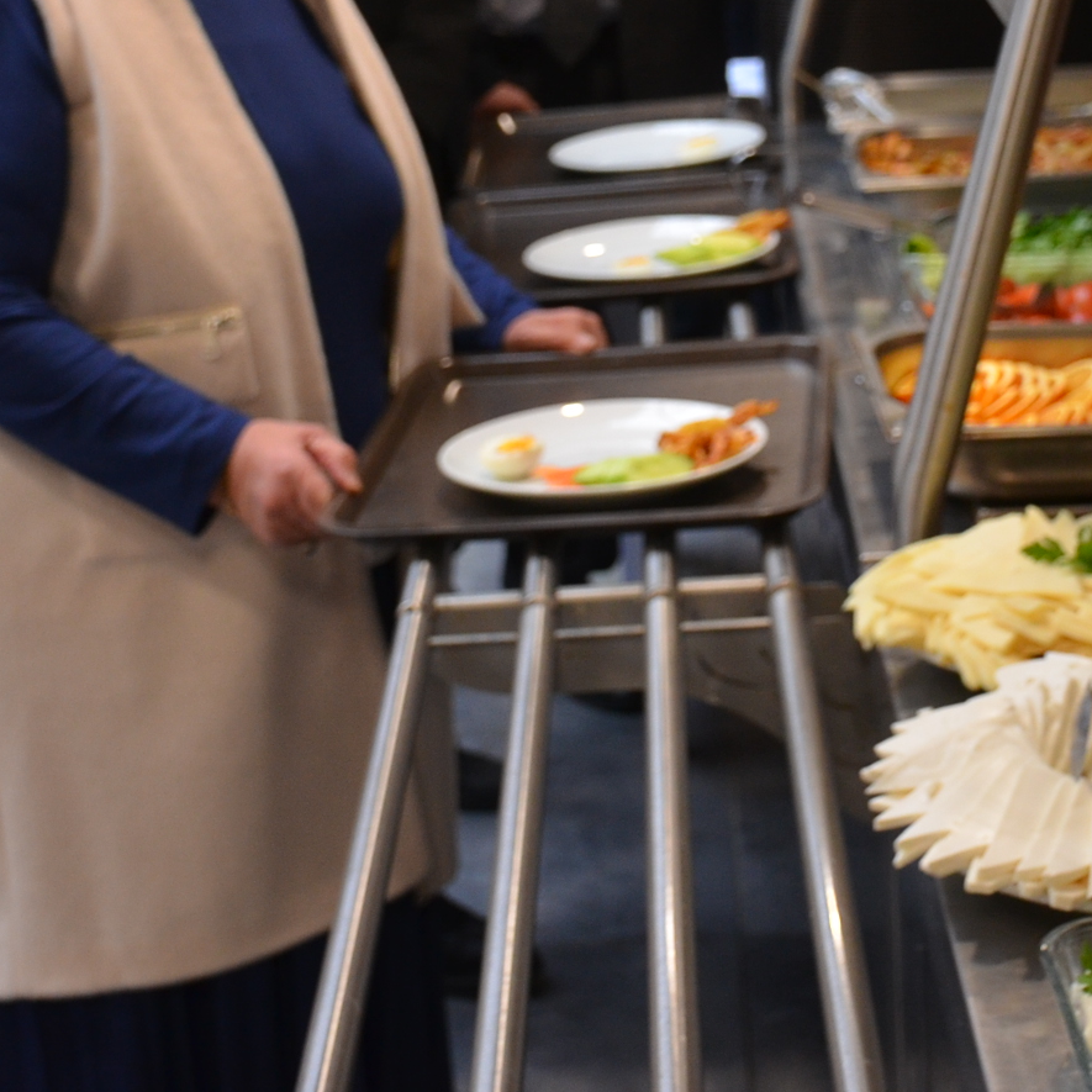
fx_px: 3034
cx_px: 676
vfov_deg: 20.0
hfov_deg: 20.4
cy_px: 115
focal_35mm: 85
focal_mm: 24
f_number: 4
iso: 640
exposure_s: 1/60
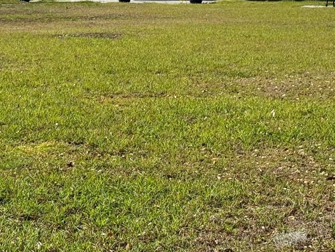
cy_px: 4
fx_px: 1201
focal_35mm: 124
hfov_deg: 15.9
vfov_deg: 11.8
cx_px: 127
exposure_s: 1/6024
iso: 64
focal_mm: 6.76
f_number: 1.78
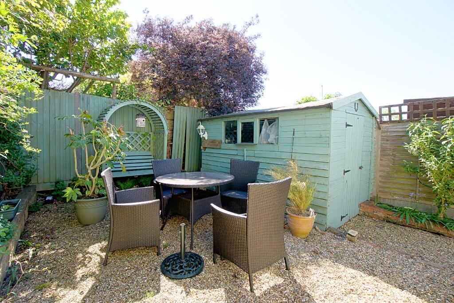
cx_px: 227
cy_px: 152
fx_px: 189
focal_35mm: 15
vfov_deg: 77.3
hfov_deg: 100.4
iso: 100
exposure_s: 1/100
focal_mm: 10
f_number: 6.3
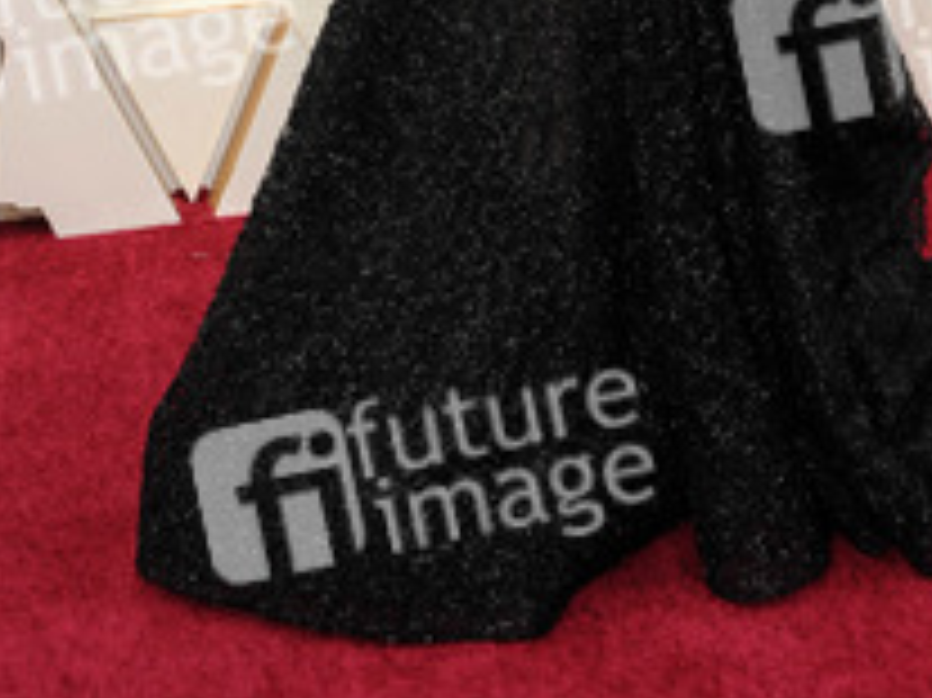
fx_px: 2798
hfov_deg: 18.9
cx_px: 556
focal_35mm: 104
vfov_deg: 13.7
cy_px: -198
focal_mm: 56
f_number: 6.3
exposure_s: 1/250
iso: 800
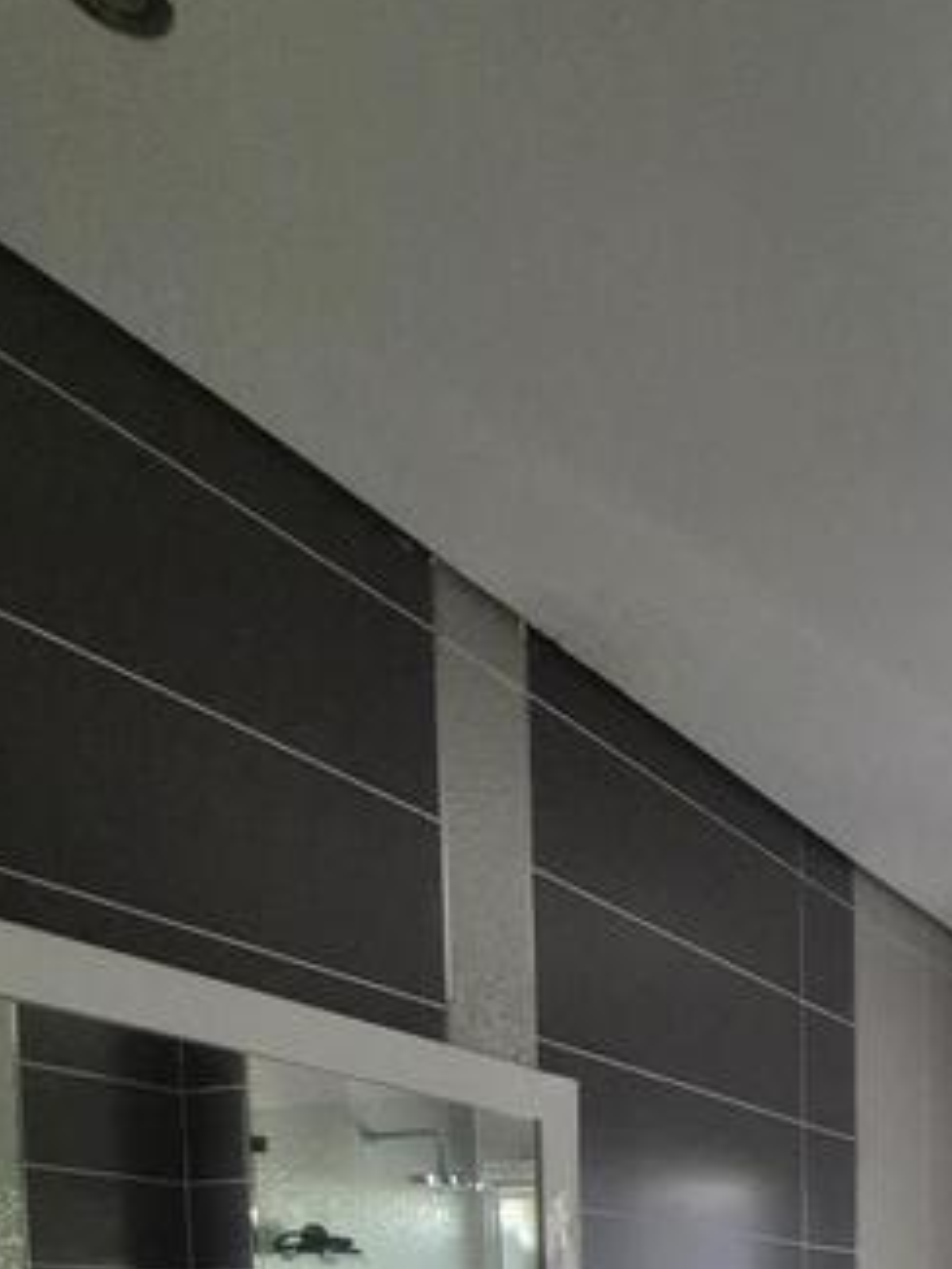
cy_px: 1410
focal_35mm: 32
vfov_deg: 43.4
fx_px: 1173
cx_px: 1026
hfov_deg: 37.6
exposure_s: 1/50
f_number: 2.2
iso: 640
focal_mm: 1.74
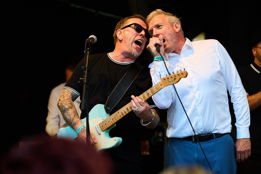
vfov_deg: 9.8
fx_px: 1015
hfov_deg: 14.7
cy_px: 87
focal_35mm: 140
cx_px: 130
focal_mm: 140
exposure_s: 1/320
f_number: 4
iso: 1250
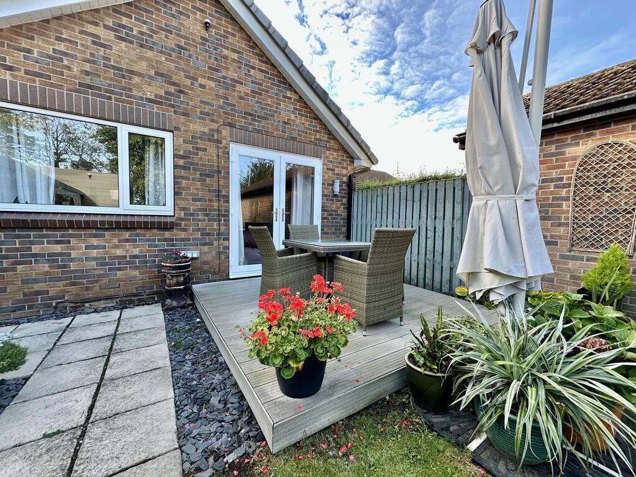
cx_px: 318
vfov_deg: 85.7
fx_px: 257
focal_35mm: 14
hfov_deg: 102.1
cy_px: 238
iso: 40
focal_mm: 2.22
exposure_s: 1/109
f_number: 2.2
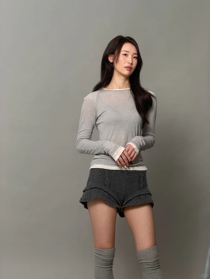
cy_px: 140
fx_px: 809
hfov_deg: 14.8
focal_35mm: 100
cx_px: 105
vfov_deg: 19.6
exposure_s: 1/100
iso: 100
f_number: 2.8
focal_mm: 16.89
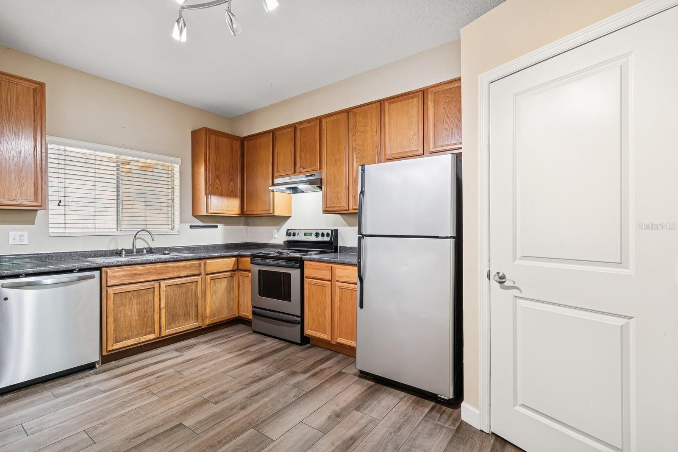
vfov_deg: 77.3
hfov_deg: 100.4
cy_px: 226
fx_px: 282
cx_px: 339
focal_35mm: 15
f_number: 8
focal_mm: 10
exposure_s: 1/1.67
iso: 200
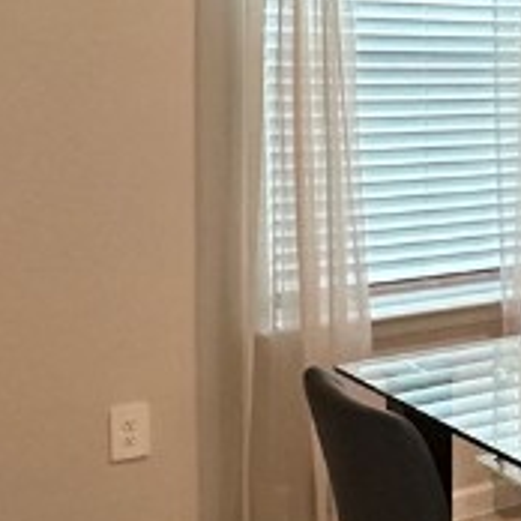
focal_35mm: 73
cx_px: 883
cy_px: 132
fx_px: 1243
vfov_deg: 23.4
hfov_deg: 19.1
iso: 250
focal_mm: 2.22
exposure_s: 1/120
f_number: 2.2
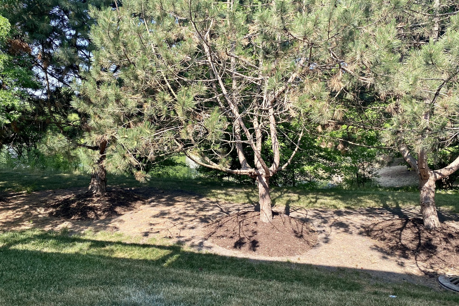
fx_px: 357
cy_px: 155
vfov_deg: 46.4
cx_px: 226
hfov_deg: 65.5
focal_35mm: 28
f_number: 1.8
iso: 32
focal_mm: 4.25
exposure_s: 1/495
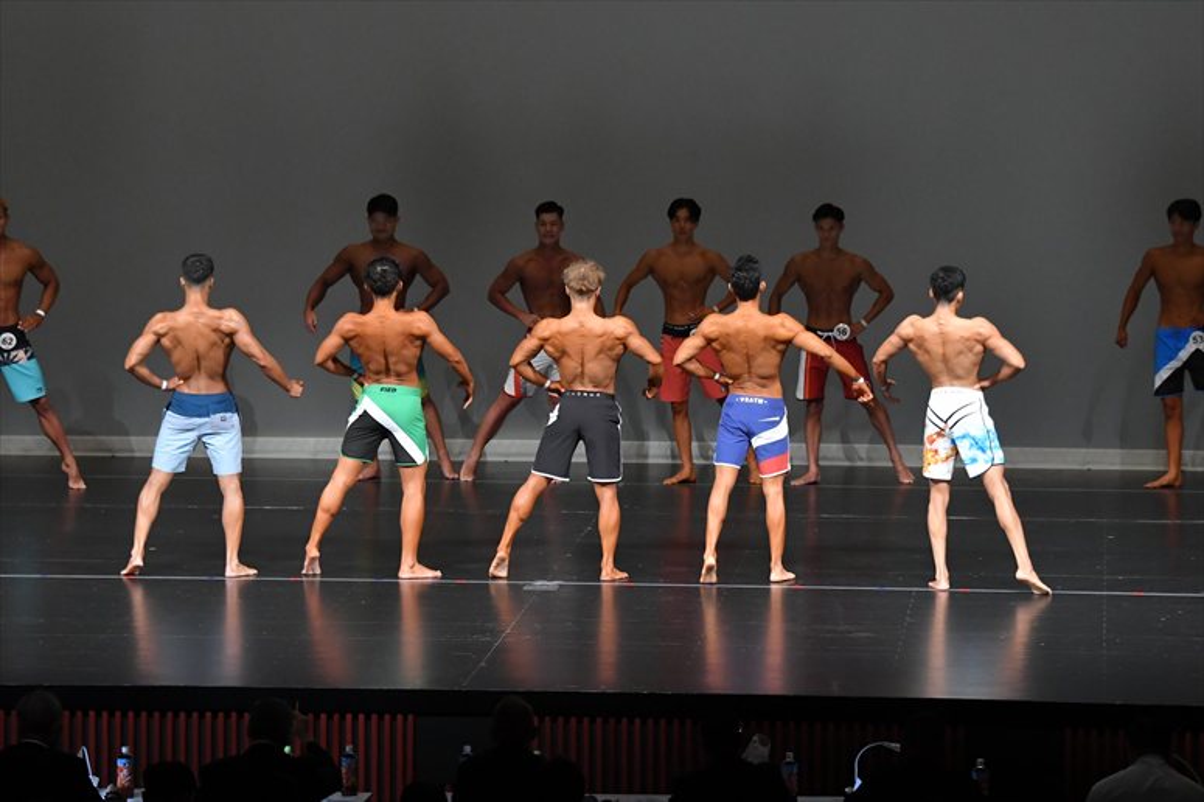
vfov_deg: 9.1
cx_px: 602
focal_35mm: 150
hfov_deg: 13.7
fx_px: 5014
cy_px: 401
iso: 4000
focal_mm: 100
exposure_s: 1/400
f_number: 5.6
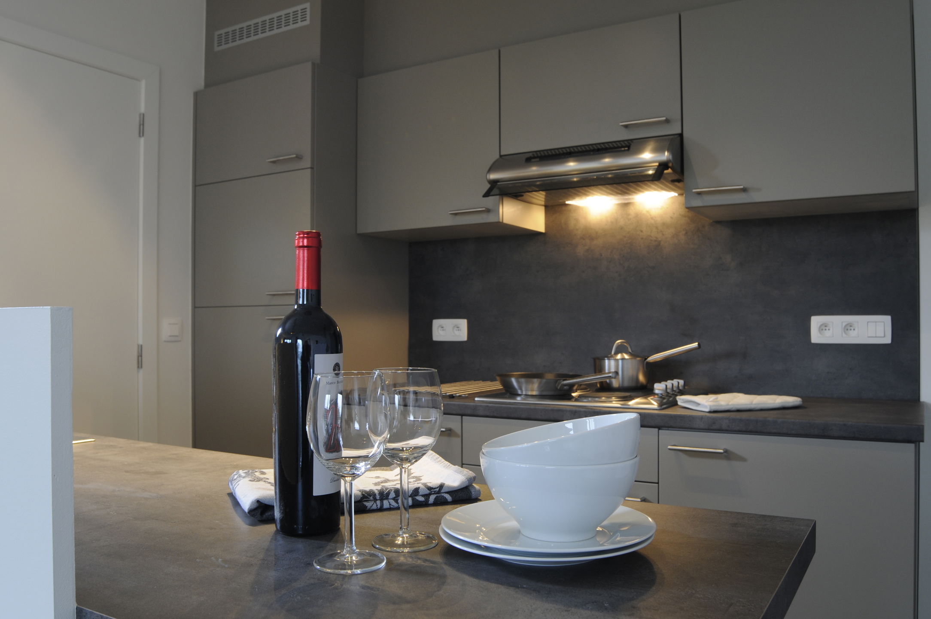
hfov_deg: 62.0
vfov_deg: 43.5
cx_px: 466
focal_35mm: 30
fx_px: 775
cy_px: 310
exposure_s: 1/2
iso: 200
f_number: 8
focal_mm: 20
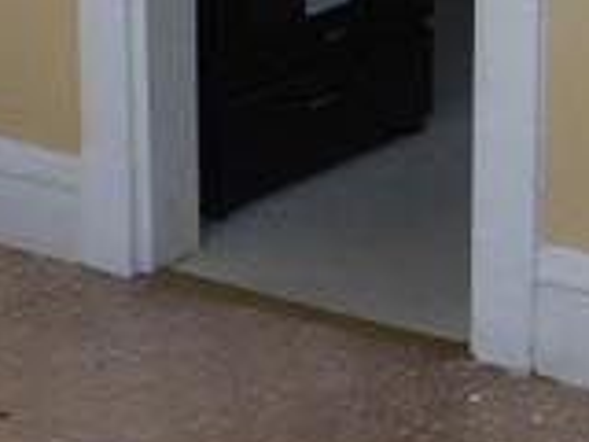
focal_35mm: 128
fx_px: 2178
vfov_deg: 11.1
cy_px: -214
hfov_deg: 15.0
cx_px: 670
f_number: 2.8
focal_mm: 3.58
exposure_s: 1/60
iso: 200
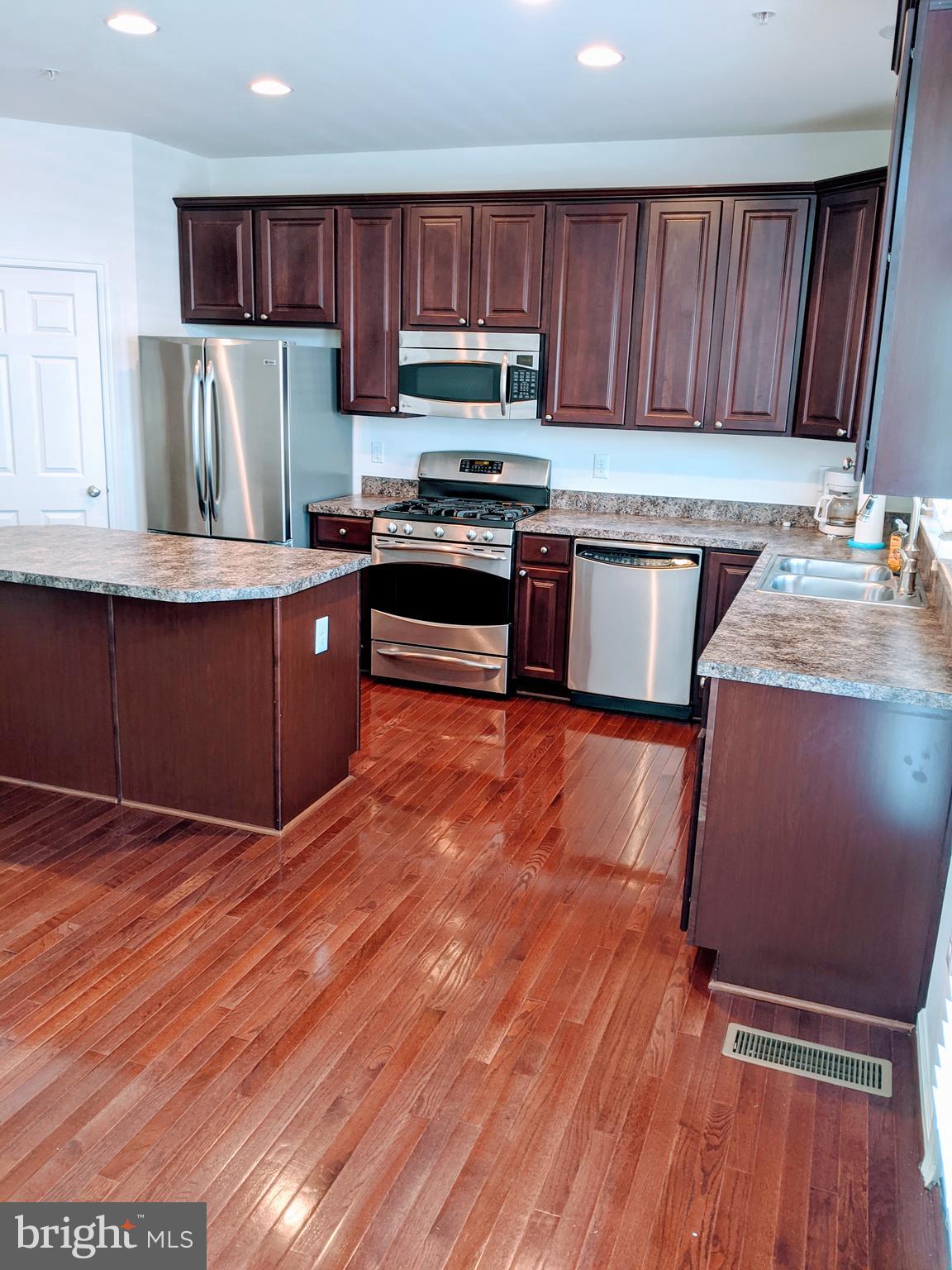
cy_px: 635
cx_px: 476
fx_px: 990
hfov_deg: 51.4
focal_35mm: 27
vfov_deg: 65.3
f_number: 1.8
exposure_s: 1/24
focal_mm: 4.44
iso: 93
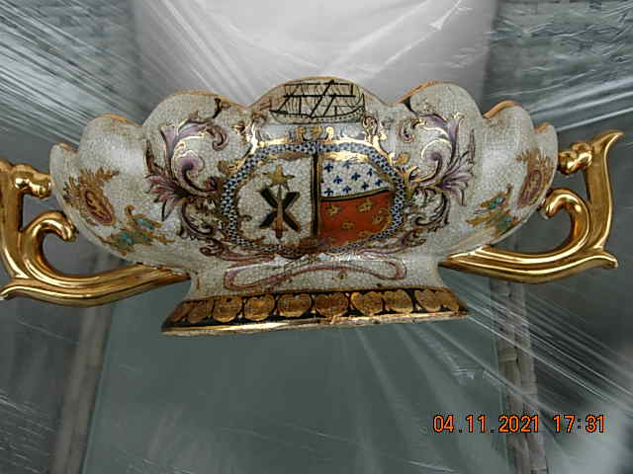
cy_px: 237
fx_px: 695
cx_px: 316
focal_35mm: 38
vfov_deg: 37.7
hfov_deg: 49.0
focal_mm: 7.8
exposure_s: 1/13.4
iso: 79
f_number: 2.8
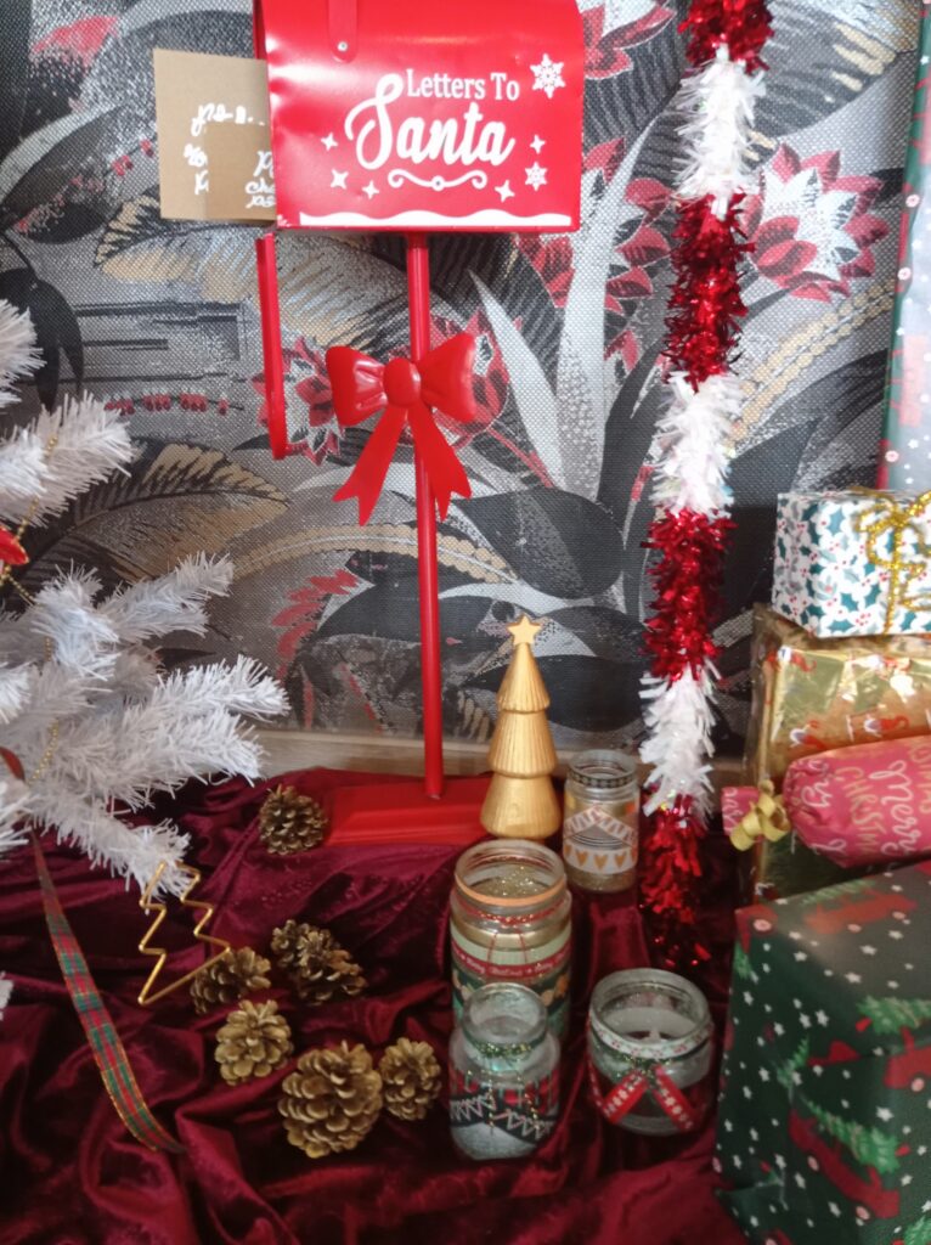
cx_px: 466
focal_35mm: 28
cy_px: 622
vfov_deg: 63.5
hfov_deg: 49.7
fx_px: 1006
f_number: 1.79
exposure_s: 1/25
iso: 589
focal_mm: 4.74
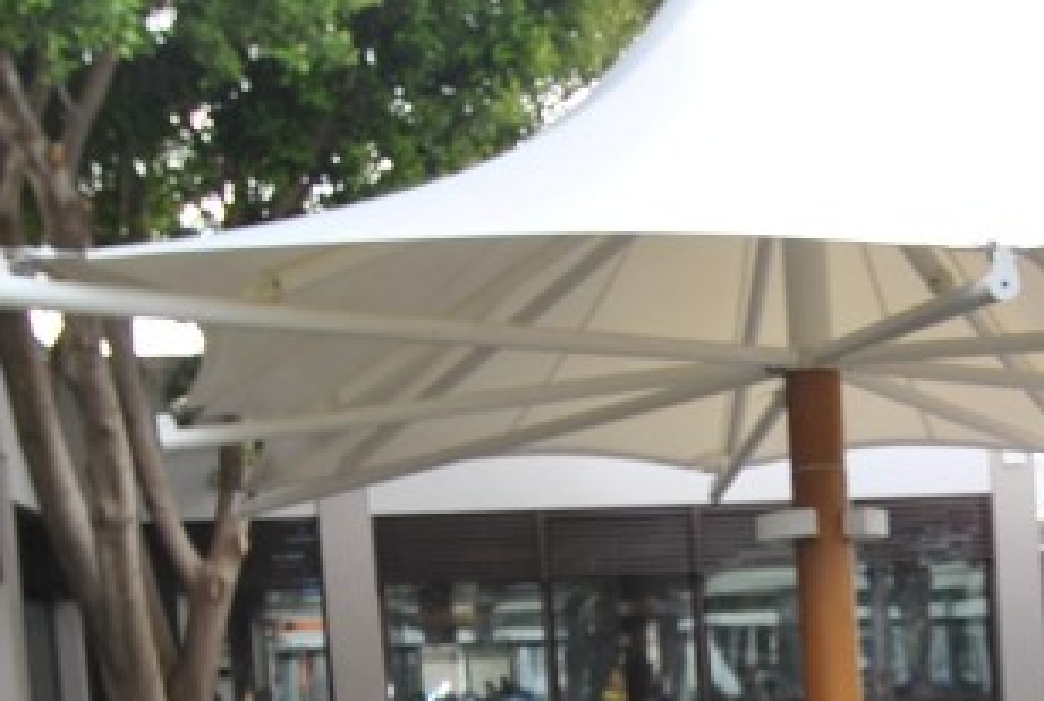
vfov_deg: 22.7
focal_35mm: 56
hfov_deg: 33.7
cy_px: 800
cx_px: 940
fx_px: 1627
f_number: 4.5
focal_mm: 10
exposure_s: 1/200
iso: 100
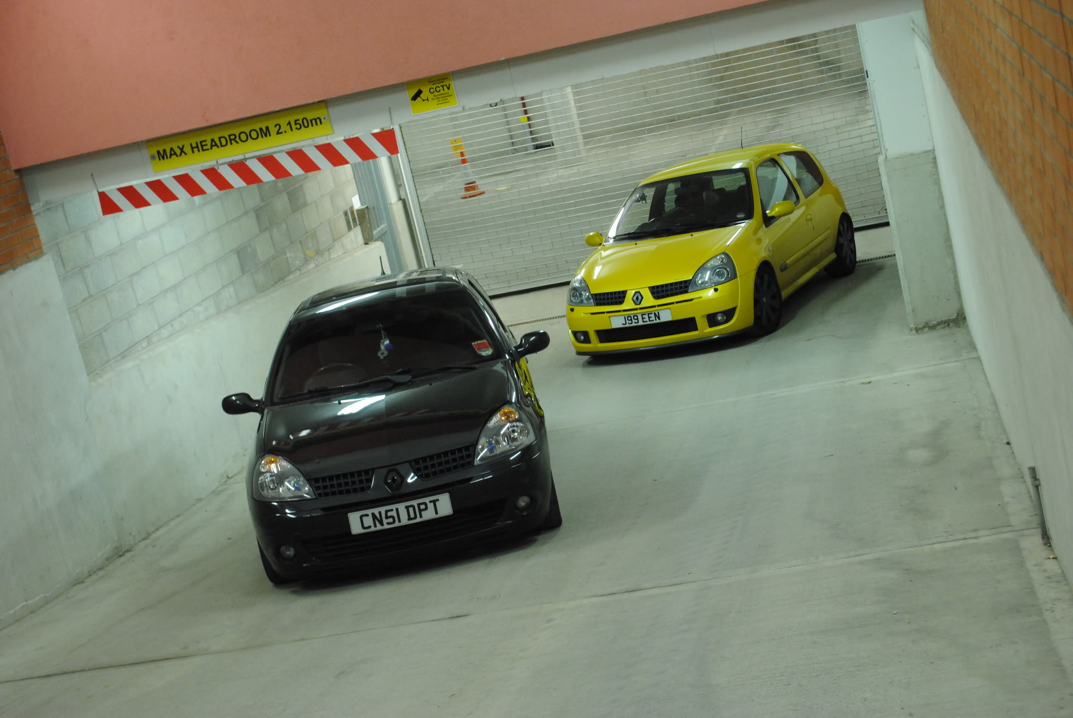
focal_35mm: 57
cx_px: 536
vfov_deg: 23.8
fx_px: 1701
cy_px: 359
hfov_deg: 35.0
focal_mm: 38
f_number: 6.3
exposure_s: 1/15
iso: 800
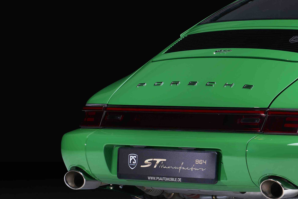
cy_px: 37
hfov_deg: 9.7
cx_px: 415
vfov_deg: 6.6
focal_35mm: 207
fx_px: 1713
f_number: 8
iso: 100
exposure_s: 1/160
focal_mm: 63
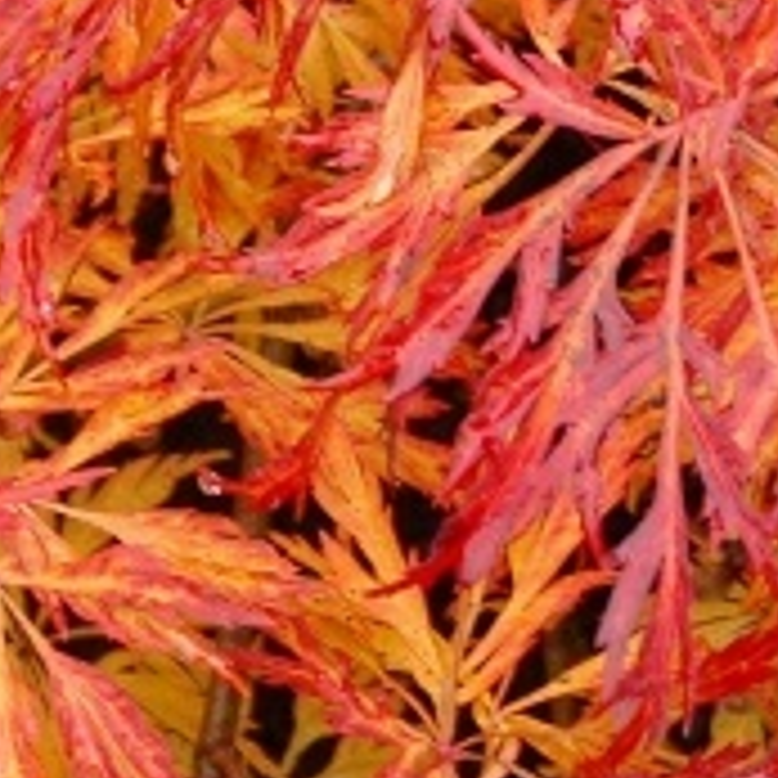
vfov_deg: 7.9
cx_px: 504
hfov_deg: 8.0
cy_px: -367
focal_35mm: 219
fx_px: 5556
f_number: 4
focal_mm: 29
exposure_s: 1/50
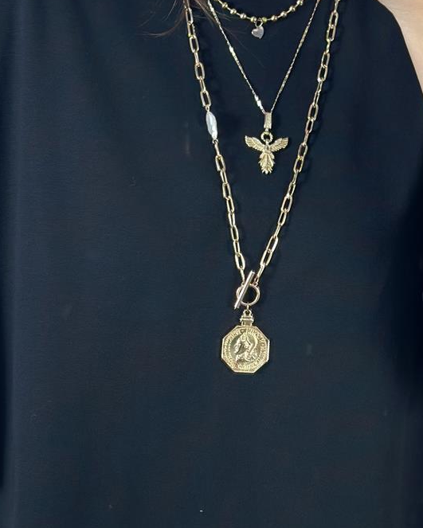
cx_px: 232
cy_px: 384
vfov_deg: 16.9
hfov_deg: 13.6
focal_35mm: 113
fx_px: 1767
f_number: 1.78
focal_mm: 6.86
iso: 80
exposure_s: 1/100
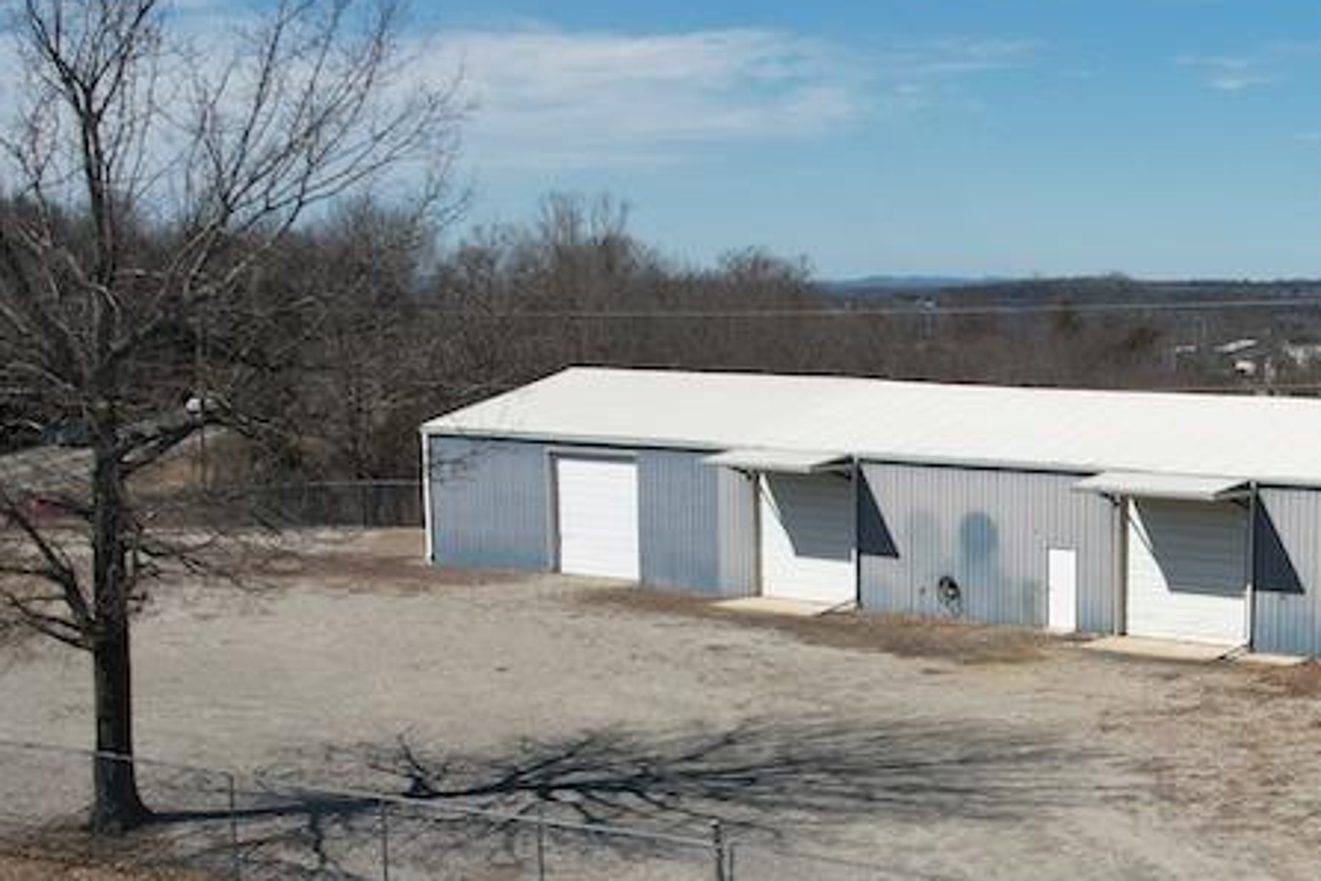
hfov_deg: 31.0
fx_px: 2312
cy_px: 749
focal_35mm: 63
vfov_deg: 21.2
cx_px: 1082
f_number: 2.8
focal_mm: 8.38
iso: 100
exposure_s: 1/320
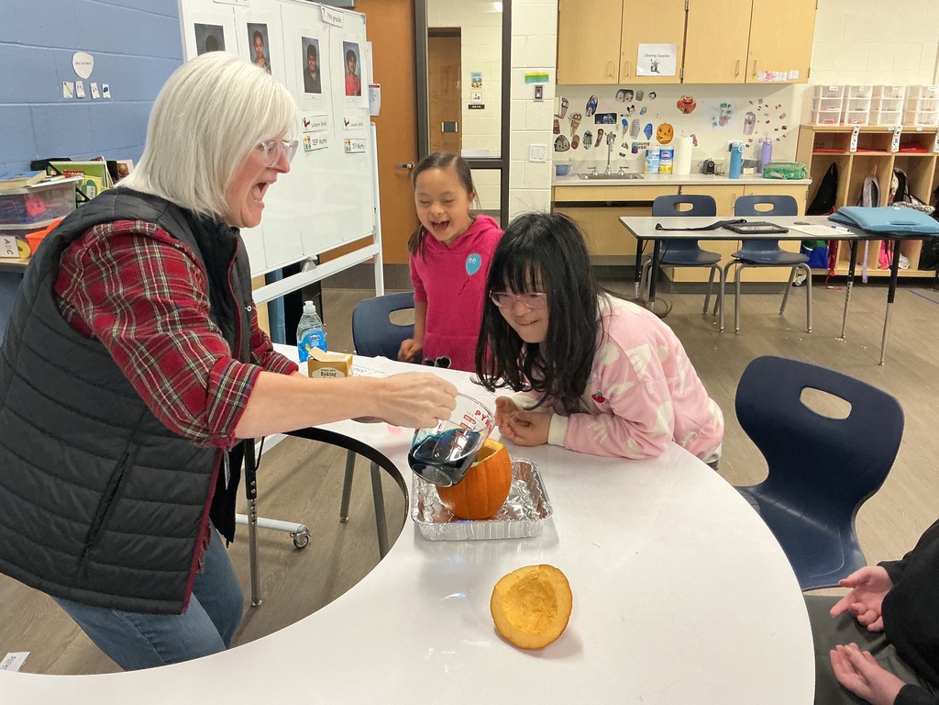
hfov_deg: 61.7
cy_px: 352
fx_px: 787
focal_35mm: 29
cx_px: 470
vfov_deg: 48.2
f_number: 1.8
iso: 160
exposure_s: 1/50
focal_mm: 3
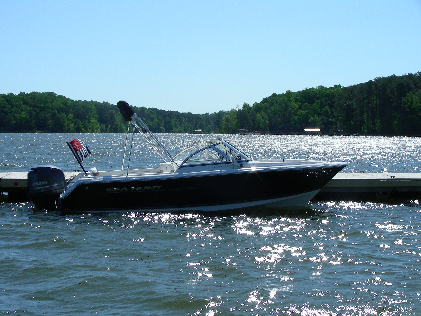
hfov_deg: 27.8
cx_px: 210
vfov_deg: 21.0
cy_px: 158
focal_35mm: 70
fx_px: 851
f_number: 5.6
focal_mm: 11.7
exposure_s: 1/671
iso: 50
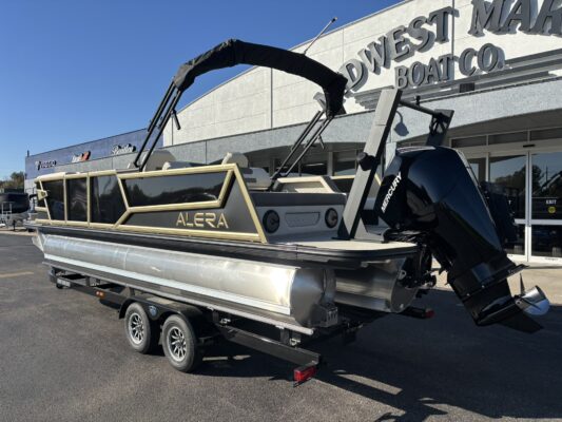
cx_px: 281
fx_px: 422
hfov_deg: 67.3
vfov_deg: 53.1
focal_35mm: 26
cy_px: 211
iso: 50
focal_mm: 5.96
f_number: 1.6
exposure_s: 1/3788
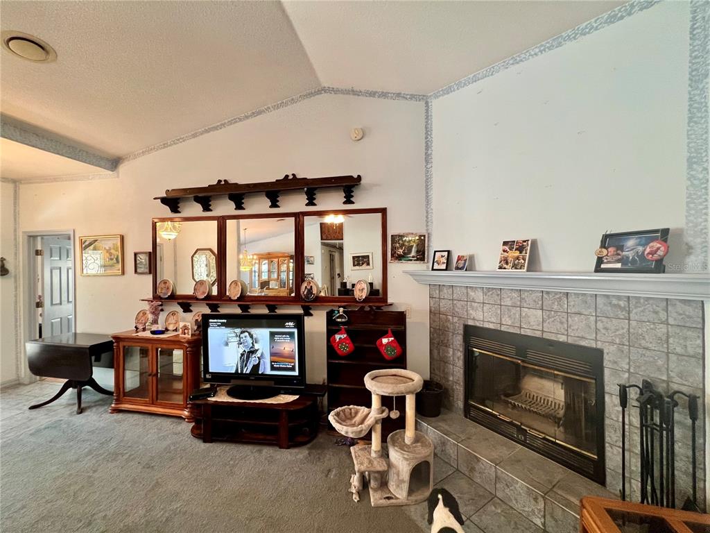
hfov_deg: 106.2
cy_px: 266
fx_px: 267
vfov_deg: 89.9
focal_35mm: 13
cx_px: 355
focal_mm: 1.57
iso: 250
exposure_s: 1/60
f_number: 1.8
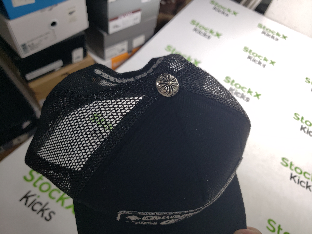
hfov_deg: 67.3
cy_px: 117
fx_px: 234
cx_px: 156
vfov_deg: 53.1
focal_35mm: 26
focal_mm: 4.3
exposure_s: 1/183
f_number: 1.5
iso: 50
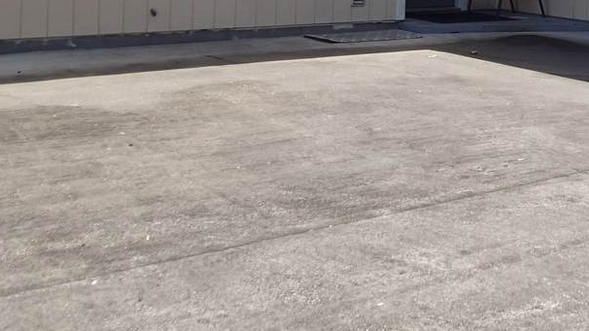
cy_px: -48
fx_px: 1078
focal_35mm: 69
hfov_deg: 29.2
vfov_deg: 16.8
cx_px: 537
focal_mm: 5.5
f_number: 6.3
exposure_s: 1/125
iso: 100
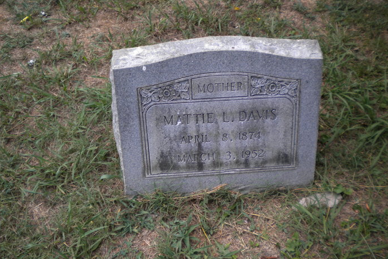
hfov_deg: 51.9
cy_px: 127
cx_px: 194
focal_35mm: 37
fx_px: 399
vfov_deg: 35.9
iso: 80
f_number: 3.1
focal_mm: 6.3
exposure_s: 1/59.5
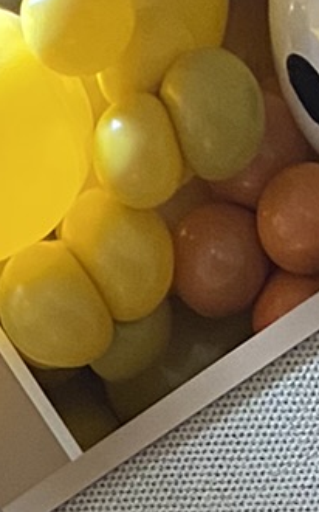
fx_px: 2381
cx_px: 190
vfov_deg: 9.7
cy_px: 1483
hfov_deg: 7.7
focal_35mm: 171
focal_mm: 4.25
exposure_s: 1/60
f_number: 1.8
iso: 400
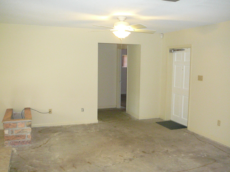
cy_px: 86
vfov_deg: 40.7
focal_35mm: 35
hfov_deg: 52.6
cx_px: 115
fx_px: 233
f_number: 2.8
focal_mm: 5.2
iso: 400
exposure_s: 1/30
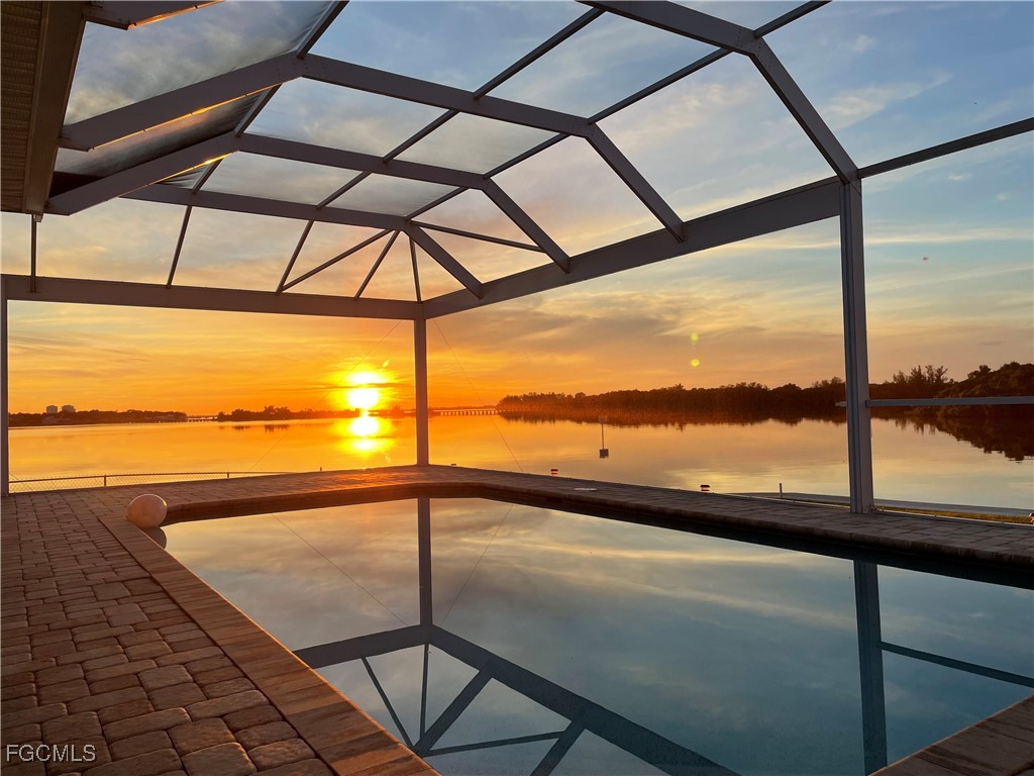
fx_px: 777
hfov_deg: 67.3
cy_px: 388
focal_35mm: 26
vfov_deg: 53.1
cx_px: 517
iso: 32
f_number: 1.6
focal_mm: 4.2
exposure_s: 1/506
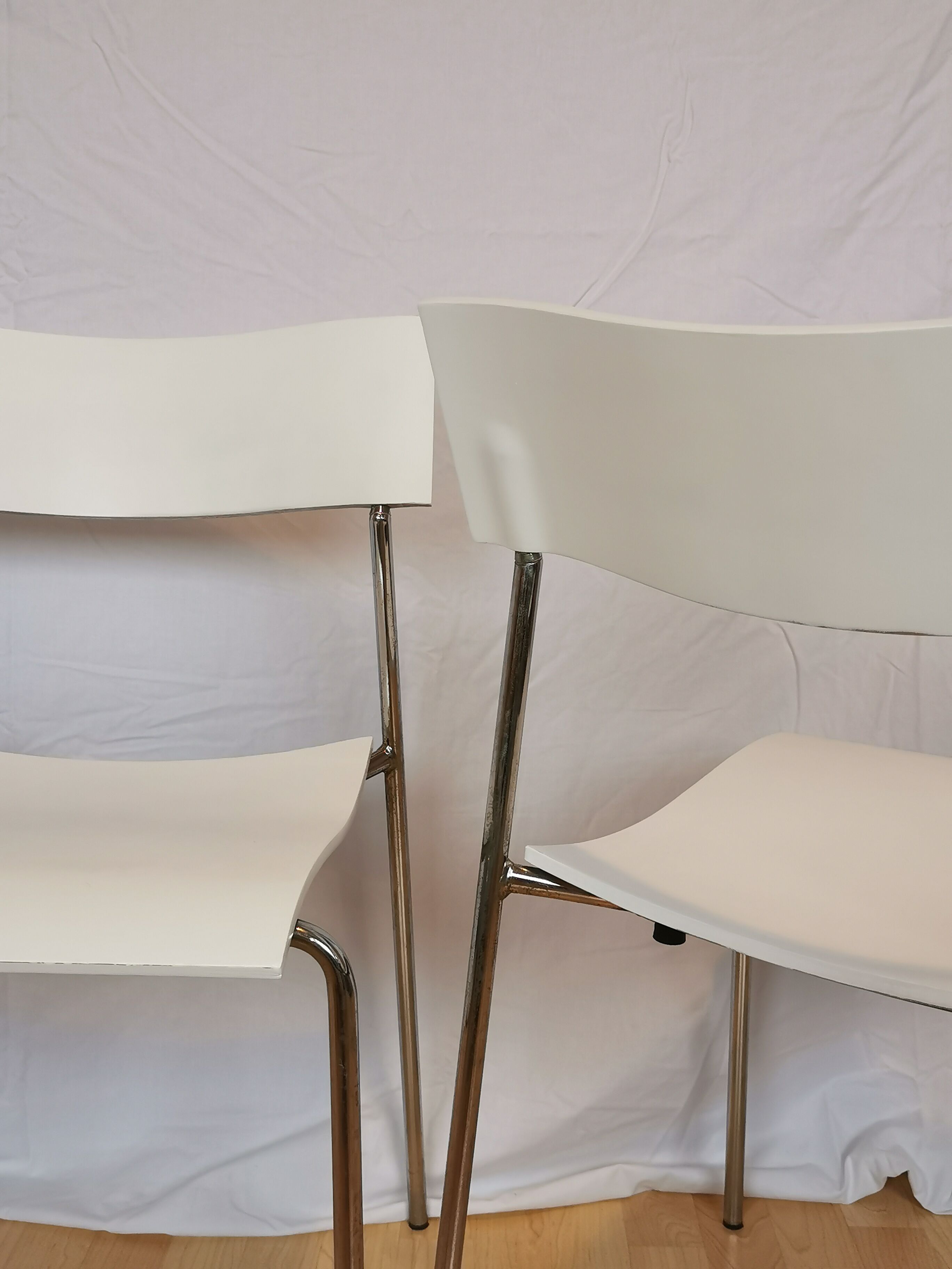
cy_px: 634
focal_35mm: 39
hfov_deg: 36.8
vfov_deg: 47.9
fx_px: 1430
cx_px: 476
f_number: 1.8
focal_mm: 5.58
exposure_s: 1/100
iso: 160
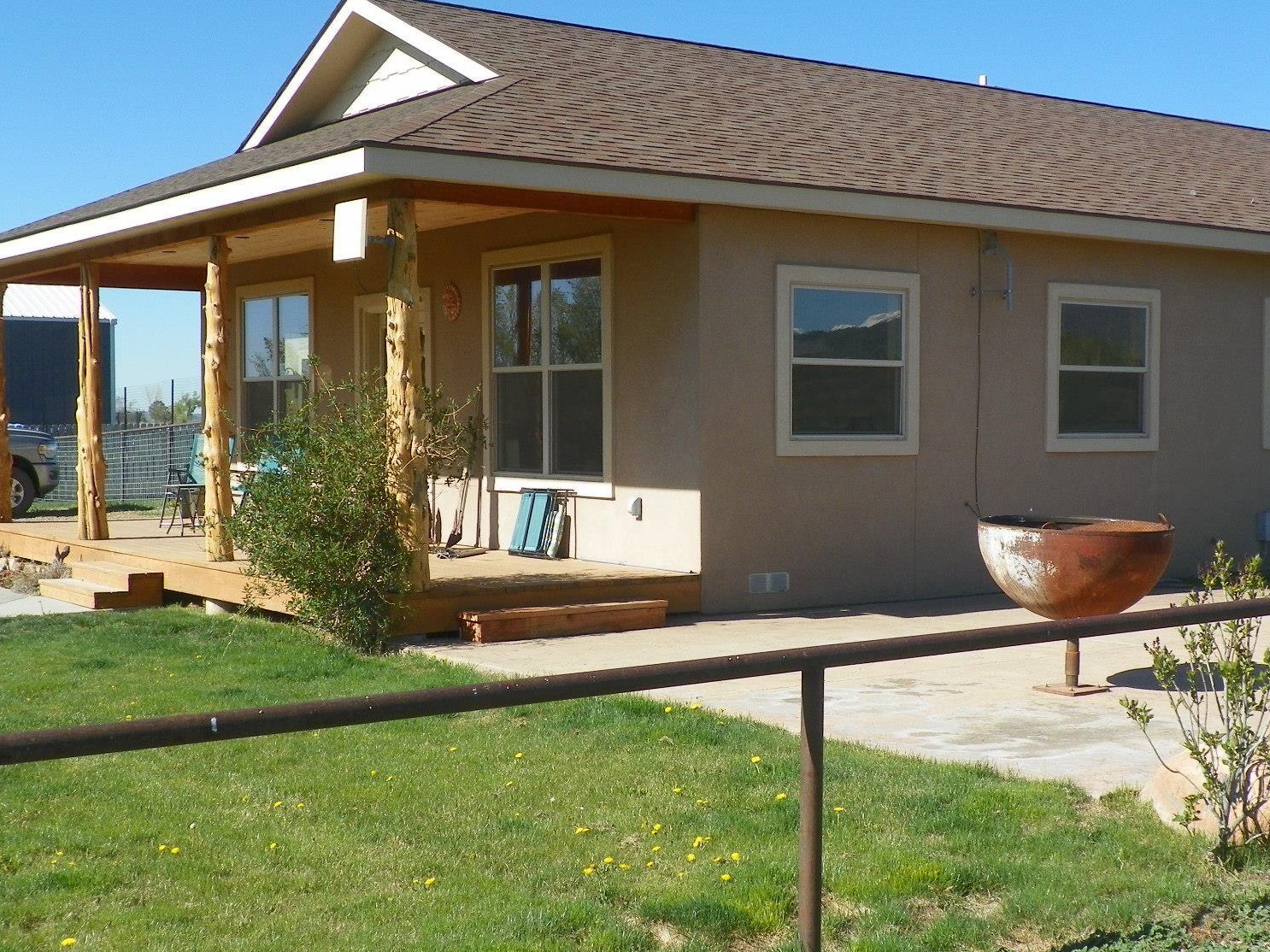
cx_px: 751
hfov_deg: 37.4
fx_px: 1871
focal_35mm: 51
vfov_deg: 28.6
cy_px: 486
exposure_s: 1/250
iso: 64
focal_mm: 6.6
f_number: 5
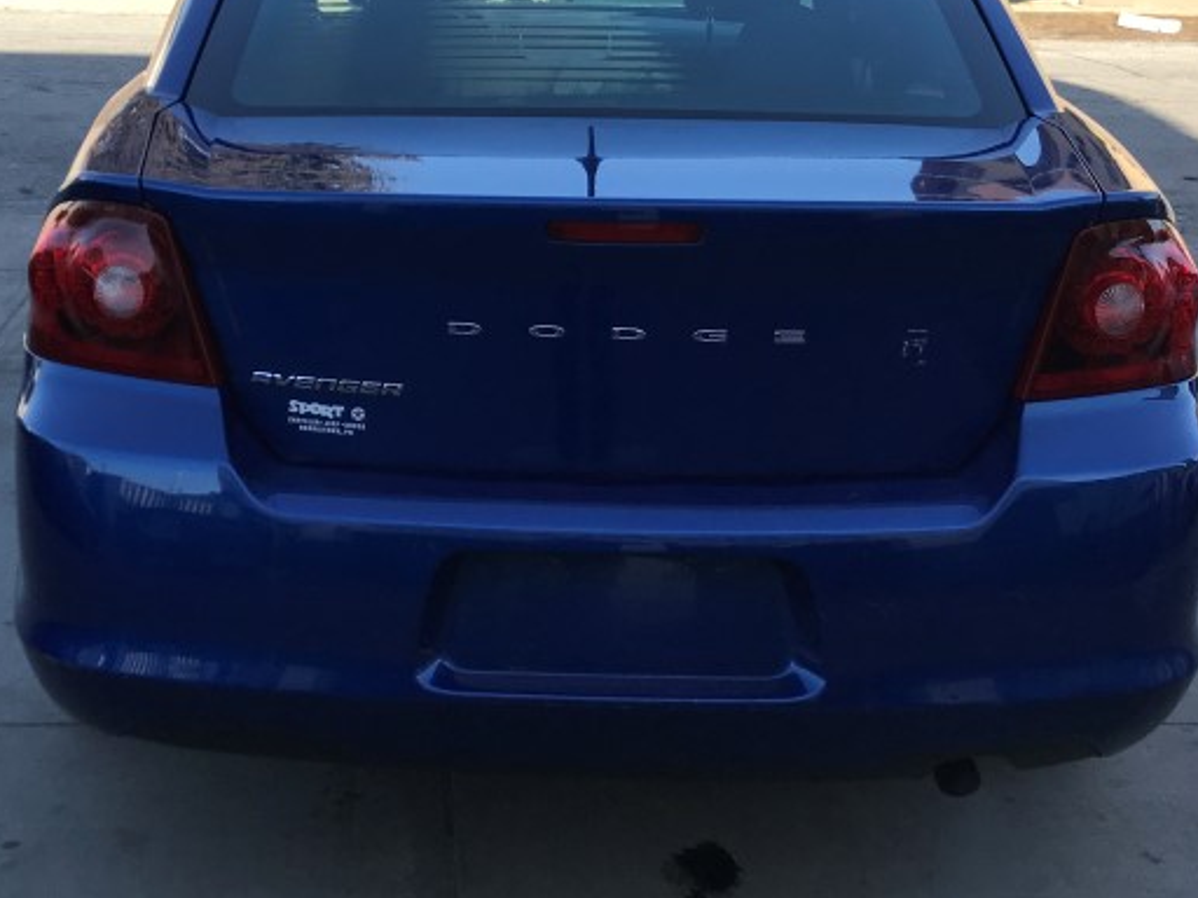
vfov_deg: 26.1
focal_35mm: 56
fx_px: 1938
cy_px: 416
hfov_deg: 34.3
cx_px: 548
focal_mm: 3.99
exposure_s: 1/921
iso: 20
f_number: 1.8
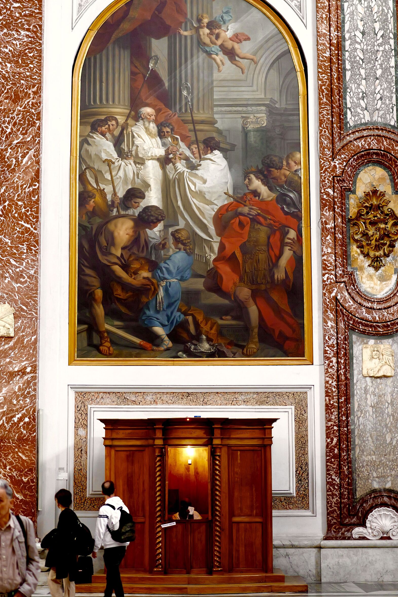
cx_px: 199
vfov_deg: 38.9
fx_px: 846
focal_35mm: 51
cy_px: 294
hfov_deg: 26.5
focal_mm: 50
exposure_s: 1/60
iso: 6400
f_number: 1.8
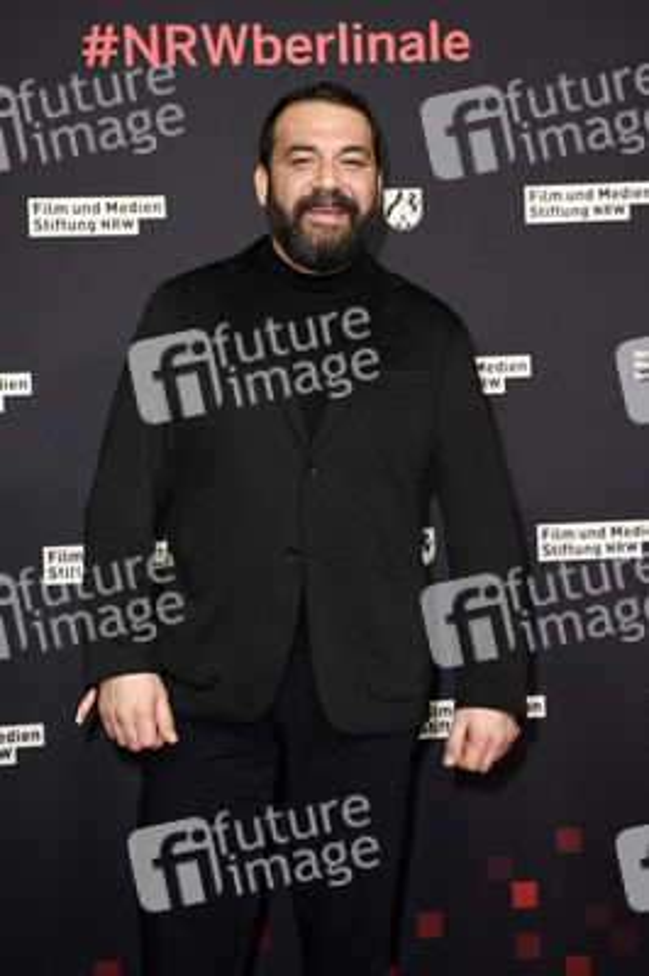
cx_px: 324
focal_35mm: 62
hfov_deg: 21.9
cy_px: 488
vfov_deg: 32.4
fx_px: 1679
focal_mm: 62
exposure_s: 1/250
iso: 800
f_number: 4
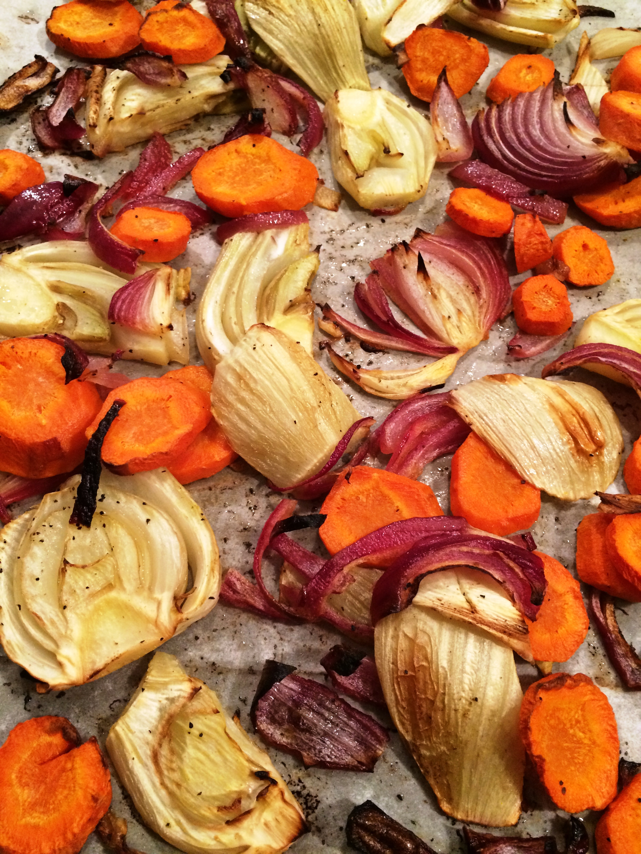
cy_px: 427
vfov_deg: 61.7
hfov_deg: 48.2
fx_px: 716
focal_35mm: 29
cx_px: 320
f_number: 2.2
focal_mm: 4.15
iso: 250
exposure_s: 1/30
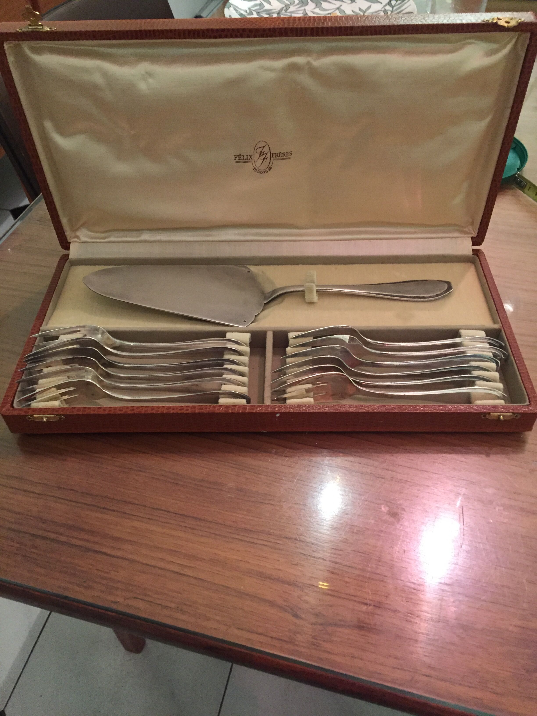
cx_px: 268
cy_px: 358
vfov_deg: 61.7
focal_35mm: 29
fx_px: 600
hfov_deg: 48.2
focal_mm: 4.15
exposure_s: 1/25
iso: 250
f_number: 2.2
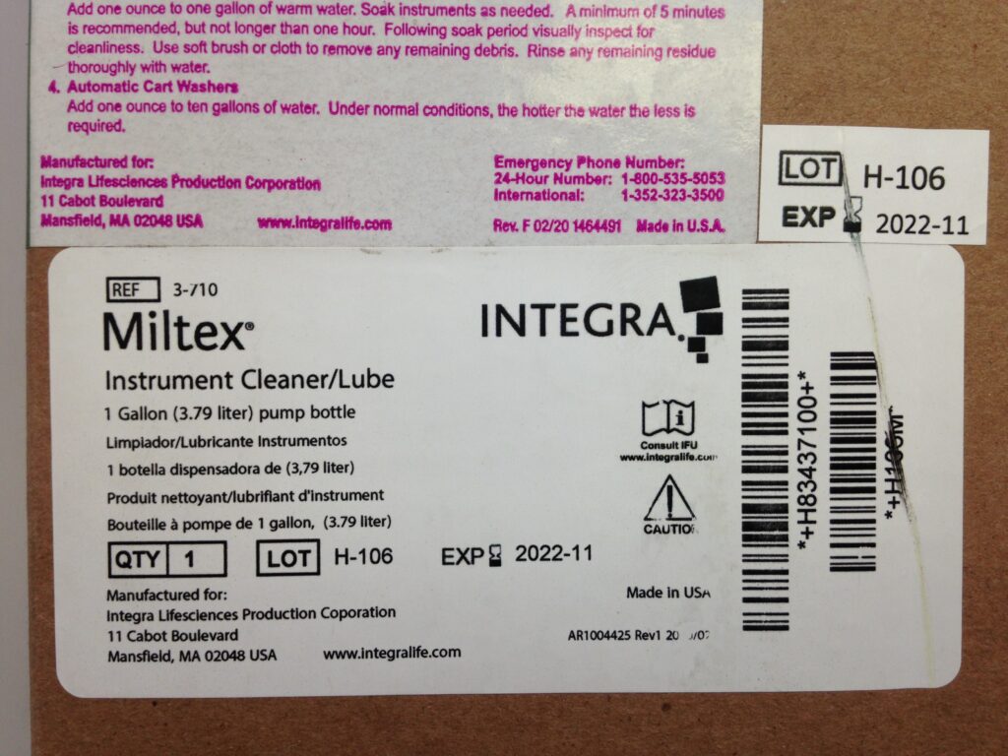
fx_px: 961
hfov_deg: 55.4
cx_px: 504
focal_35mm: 33
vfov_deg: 42.9
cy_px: 378
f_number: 2.4
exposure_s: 1/60
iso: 50
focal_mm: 4.12
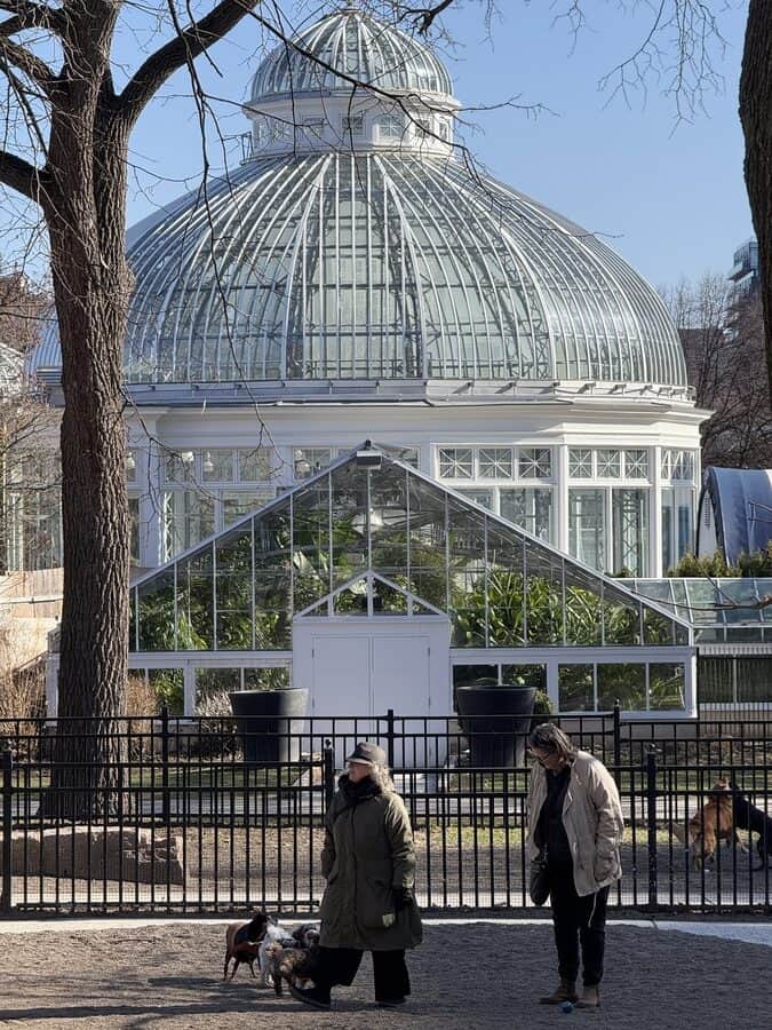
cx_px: 386
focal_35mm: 120
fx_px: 3568
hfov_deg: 12.3
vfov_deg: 16.4
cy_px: 515
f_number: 2.8
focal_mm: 15.66
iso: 50
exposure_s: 1/546
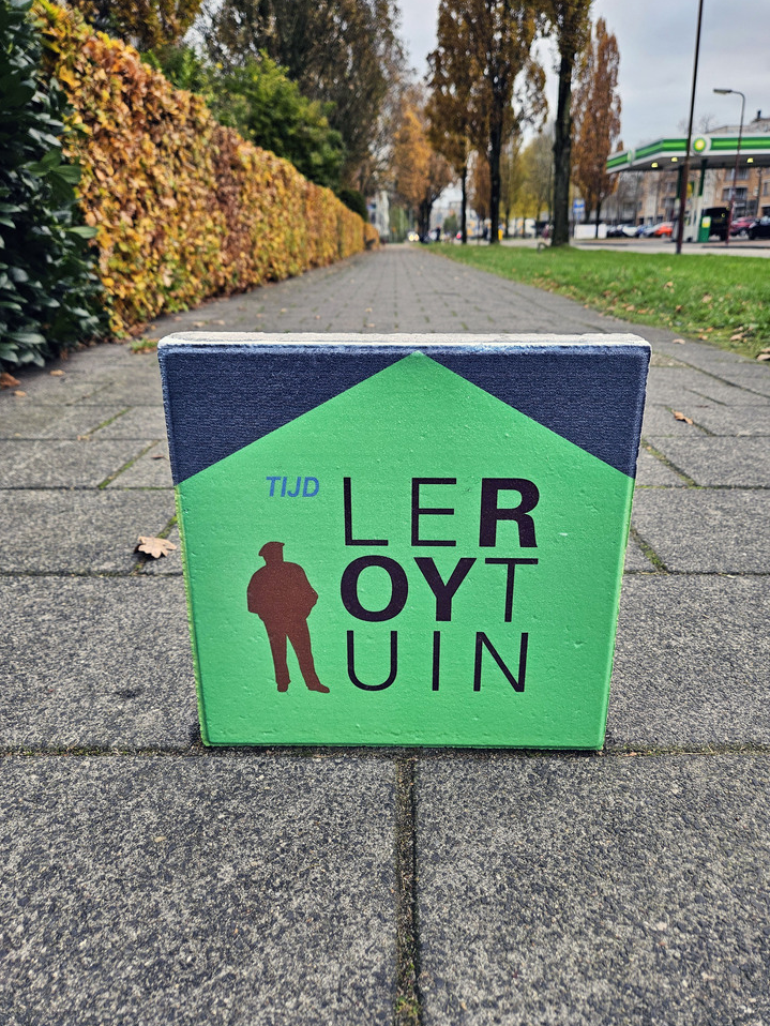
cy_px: 496
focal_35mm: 24
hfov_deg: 56.8
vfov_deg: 71.6
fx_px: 711
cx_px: 401
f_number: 1.8
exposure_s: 1/190
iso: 80
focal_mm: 5.4
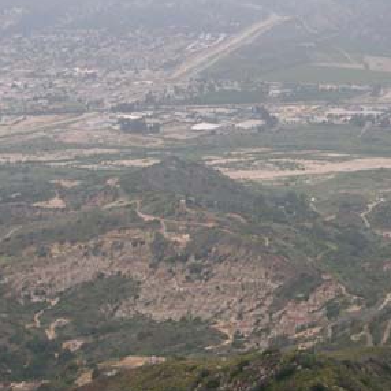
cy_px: 141
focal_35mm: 94
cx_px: 405
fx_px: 1201
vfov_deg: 18.5
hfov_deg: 18.0
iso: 100
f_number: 7.6
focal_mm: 8
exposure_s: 1/118
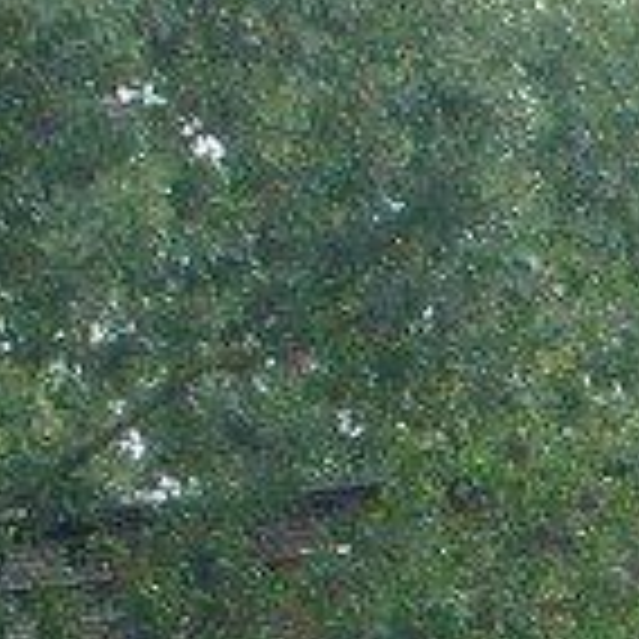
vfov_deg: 4.3
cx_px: 1350
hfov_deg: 4.3
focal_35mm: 404
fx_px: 8437
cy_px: 1242
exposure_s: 1/250
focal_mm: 13.7
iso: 80
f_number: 4.2
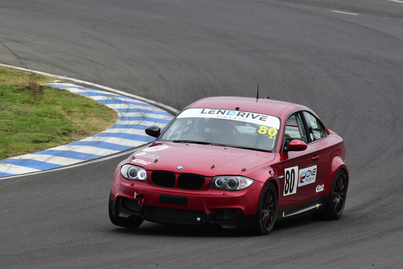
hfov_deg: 2.7
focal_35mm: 750
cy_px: 134
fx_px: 8398
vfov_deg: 1.8
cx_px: 202
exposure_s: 1/640
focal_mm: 500
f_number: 11
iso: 640
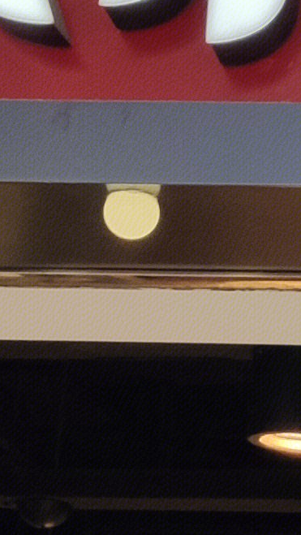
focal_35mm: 172
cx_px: 629
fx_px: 2439
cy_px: 370
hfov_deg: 6.8
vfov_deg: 12.5
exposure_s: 1/100
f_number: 1.75
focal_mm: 4.75
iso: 128
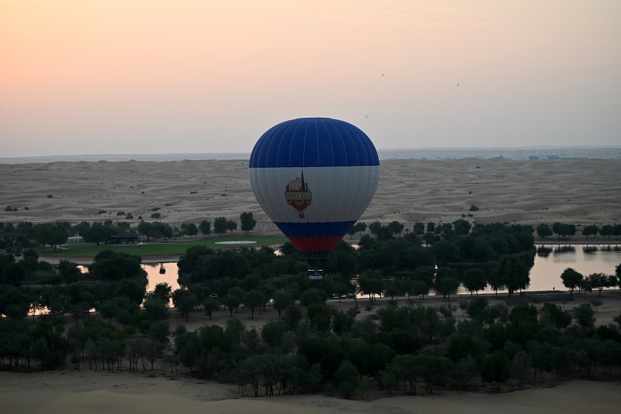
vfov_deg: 17.5
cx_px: 310
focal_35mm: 78
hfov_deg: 26.0
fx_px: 1346
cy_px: 207
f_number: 4.5
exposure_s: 1/320
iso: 400
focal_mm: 78
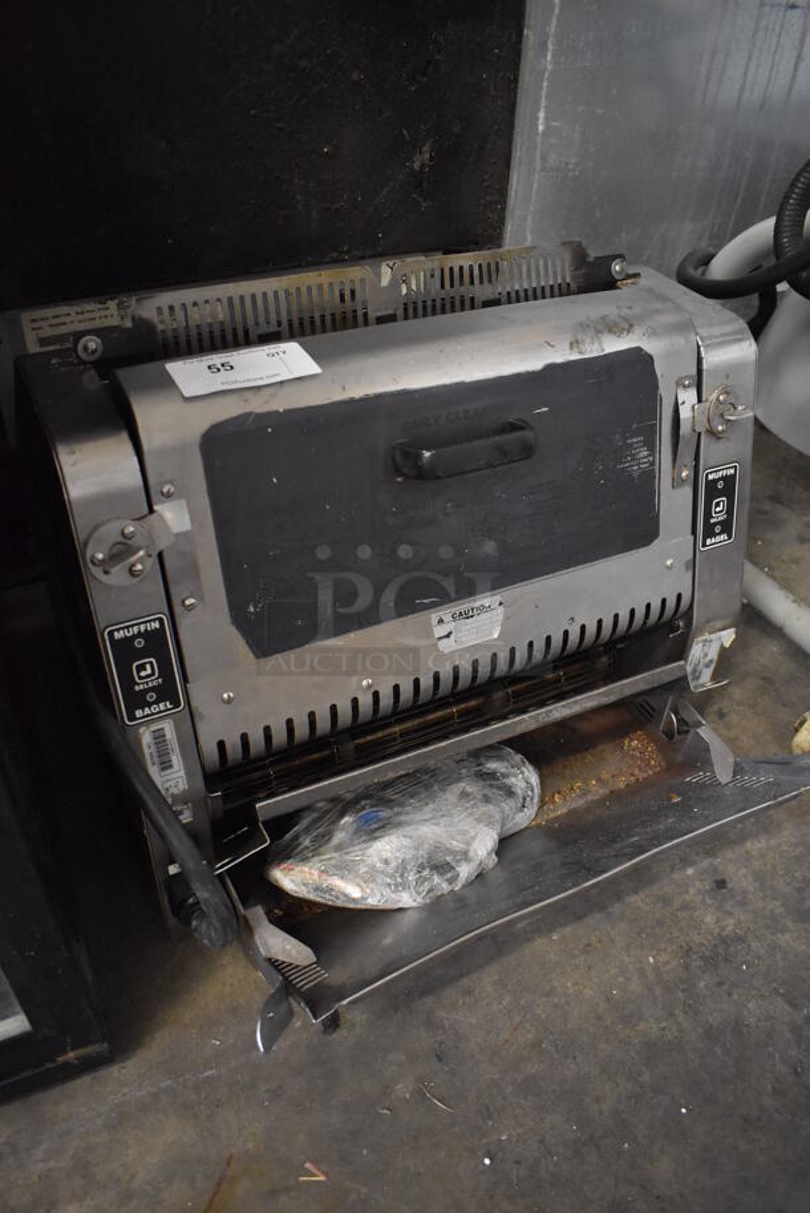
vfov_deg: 67.3
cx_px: 405
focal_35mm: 27
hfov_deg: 48.0
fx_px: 910
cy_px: 606
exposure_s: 1/125
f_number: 3.5
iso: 4500
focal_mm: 18
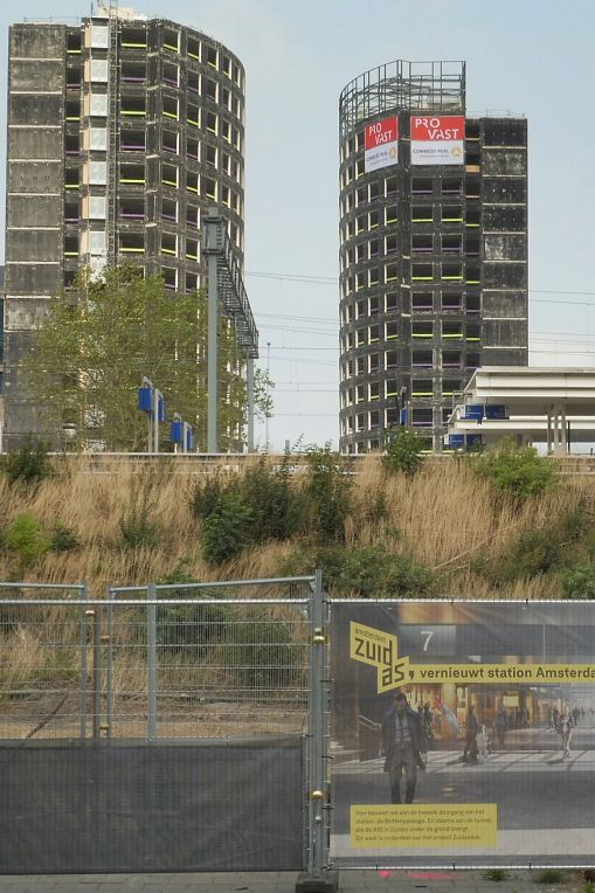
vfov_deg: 22.1
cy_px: 448
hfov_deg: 14.7
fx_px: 2282
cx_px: 505
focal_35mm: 92
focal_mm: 11.7
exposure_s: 1/125
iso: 100
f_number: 6.3
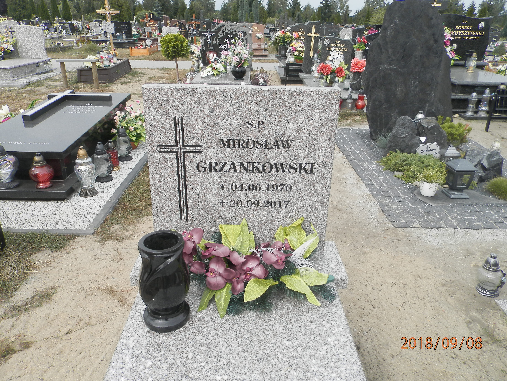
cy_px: 187
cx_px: 250
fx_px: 381
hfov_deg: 67.3
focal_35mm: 26
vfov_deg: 53.1
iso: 80
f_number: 3.1
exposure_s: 1/640
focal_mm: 4.5
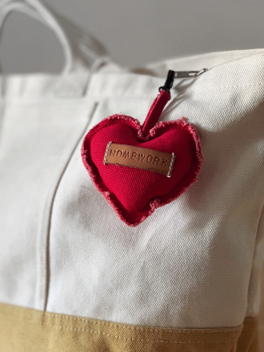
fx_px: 702
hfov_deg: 21.3
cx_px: 111
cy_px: 202
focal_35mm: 69
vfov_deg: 28.1
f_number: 2.4
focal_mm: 6
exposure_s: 1/40
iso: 500
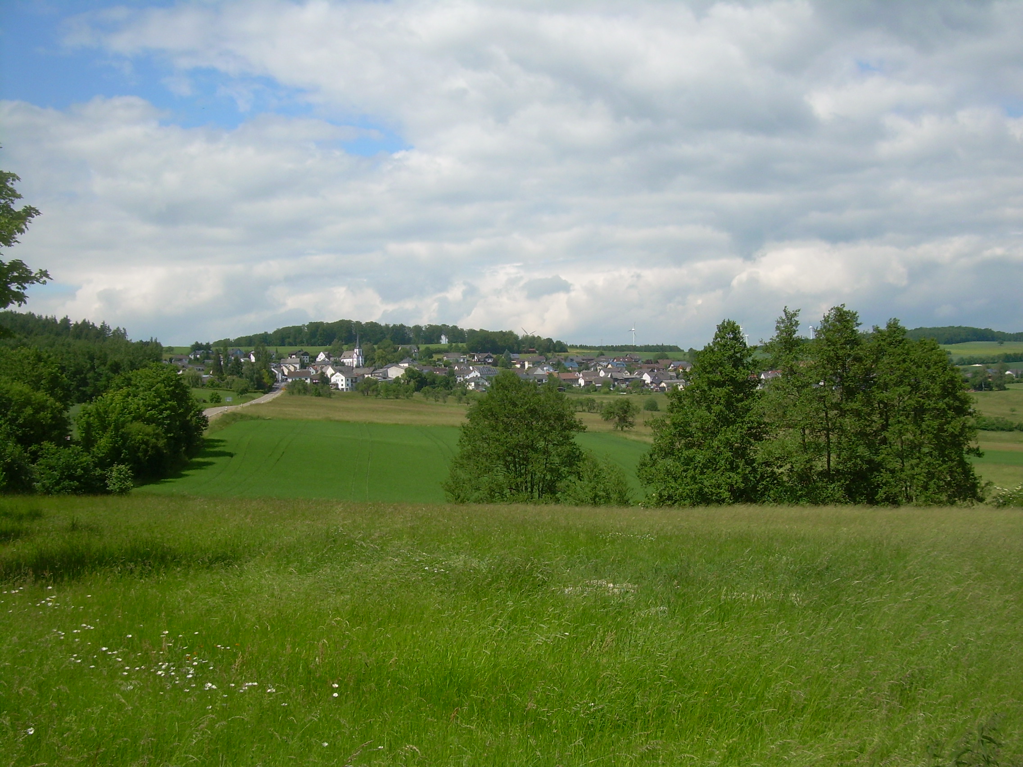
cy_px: 384
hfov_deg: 49.0
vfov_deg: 37.7
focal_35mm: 38
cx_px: 512
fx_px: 1123
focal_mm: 6.3
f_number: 4.6
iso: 50
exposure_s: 1/546
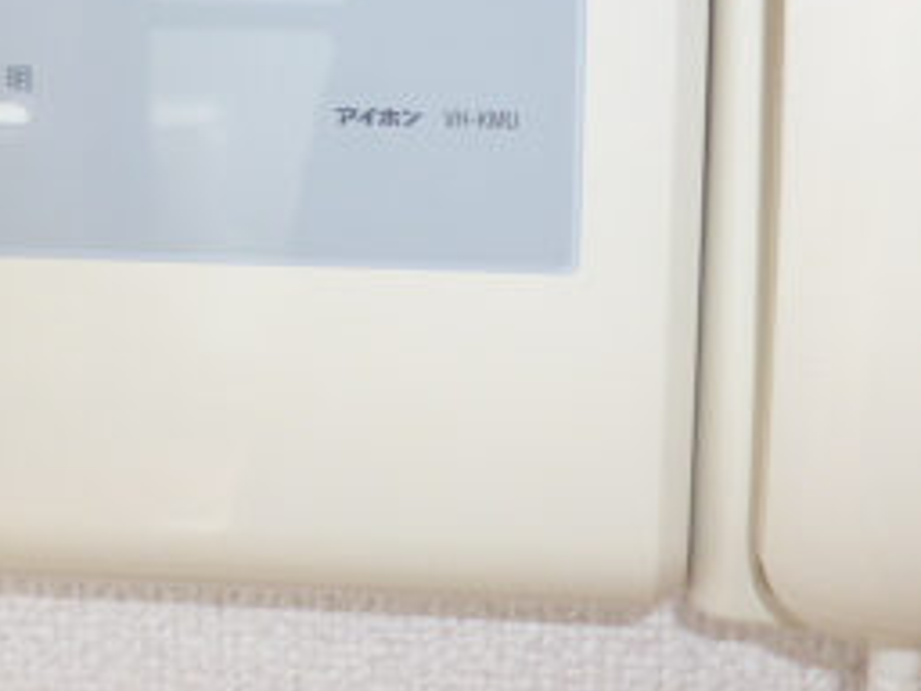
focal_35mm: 60
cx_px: 428
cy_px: -50
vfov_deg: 23.1
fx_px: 1596
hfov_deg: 32.2
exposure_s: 1/60
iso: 100
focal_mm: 4.3
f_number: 2.5
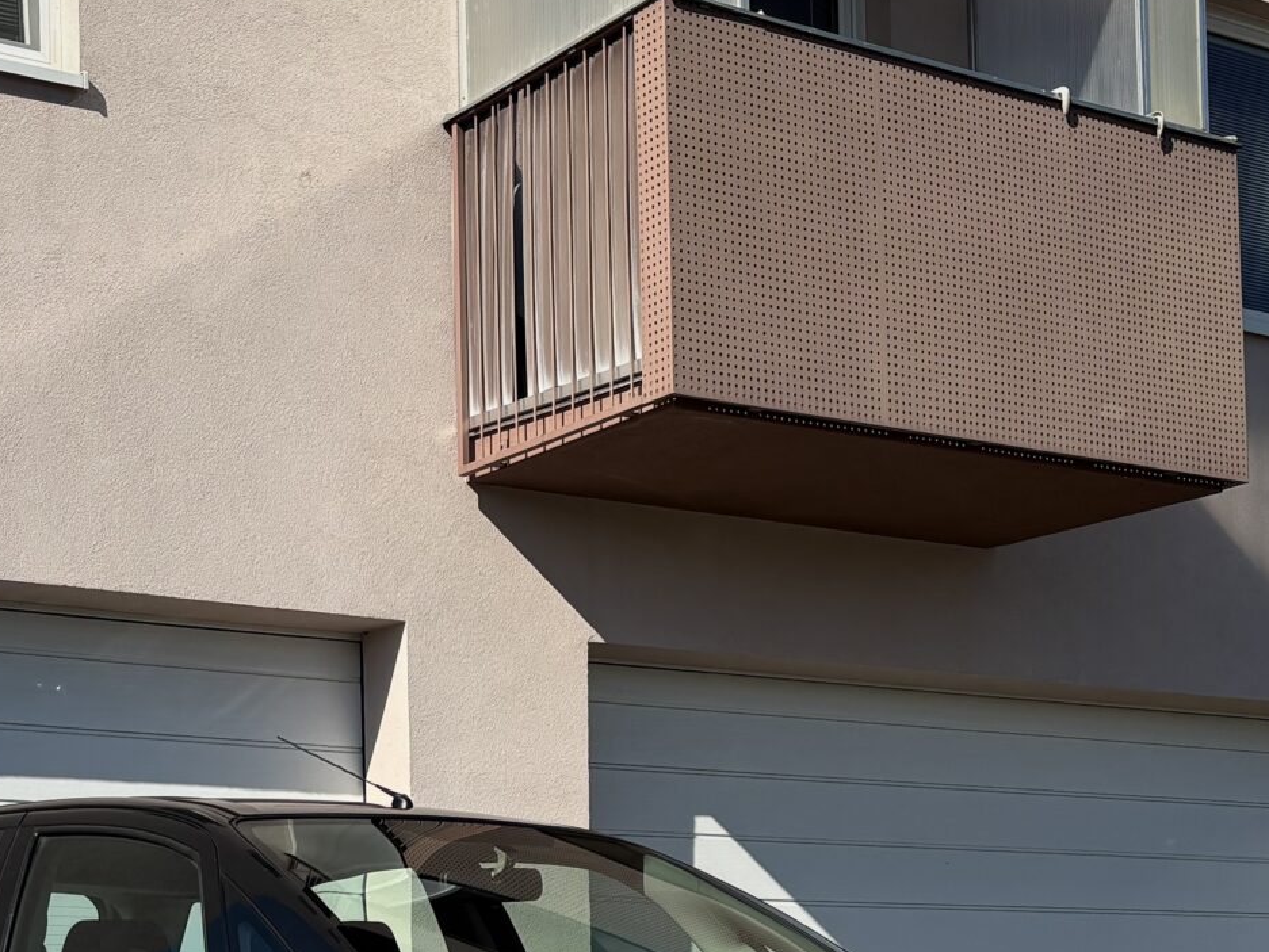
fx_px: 2603
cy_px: 999
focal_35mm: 71
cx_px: 458
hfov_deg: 27.3
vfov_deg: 20.0
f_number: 1.6
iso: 50
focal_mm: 5.96
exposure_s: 1/4255
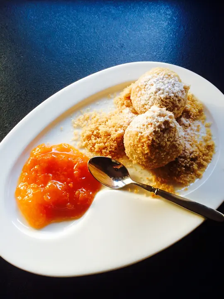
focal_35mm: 29
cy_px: 150
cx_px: 112
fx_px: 250
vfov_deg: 61.7
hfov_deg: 48.2
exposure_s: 1/50
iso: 40
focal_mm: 4.15
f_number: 2.2
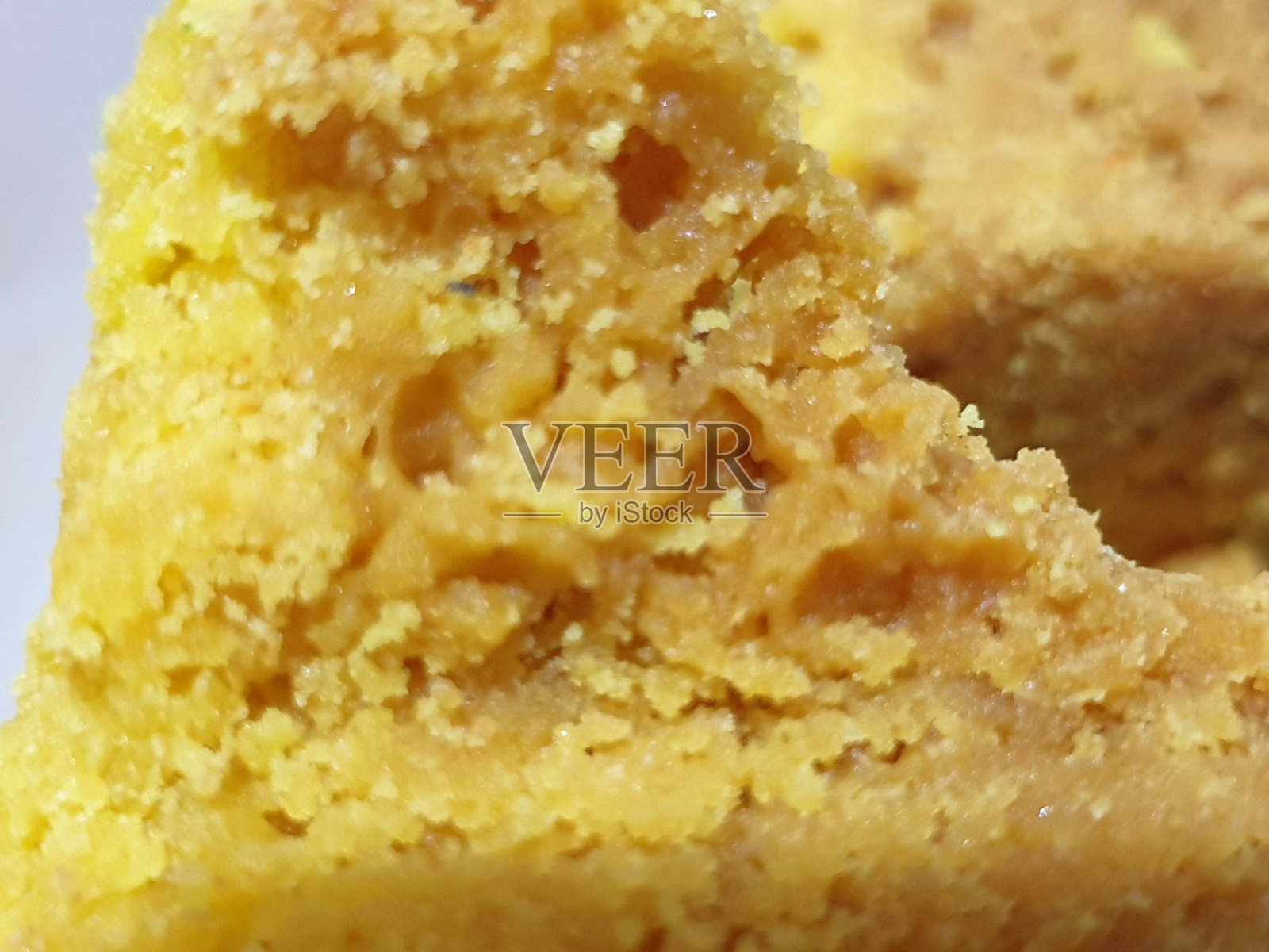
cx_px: 634
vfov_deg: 53.1
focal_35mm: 26
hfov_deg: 67.3
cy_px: 476
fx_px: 953
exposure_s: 1/25
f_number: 1.5
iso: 320
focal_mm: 4.3
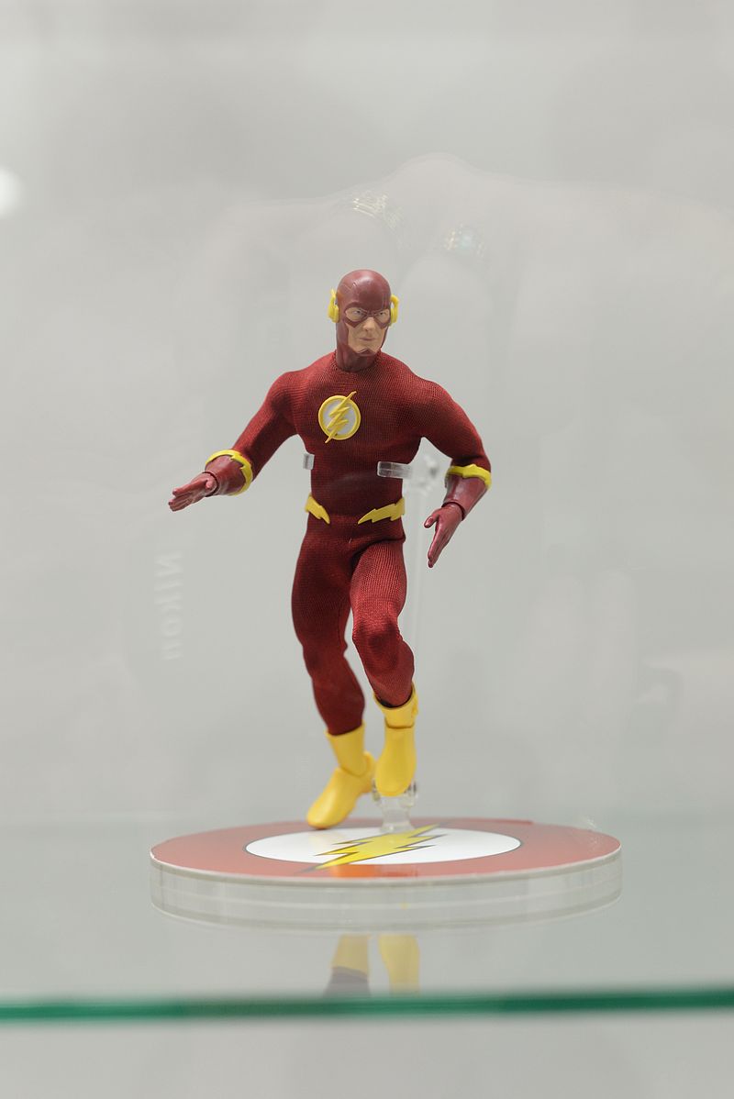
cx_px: 367
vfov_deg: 39.6
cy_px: 550
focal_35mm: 50
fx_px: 1527
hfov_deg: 27.0
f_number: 4
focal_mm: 50
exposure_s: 1/125
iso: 1600
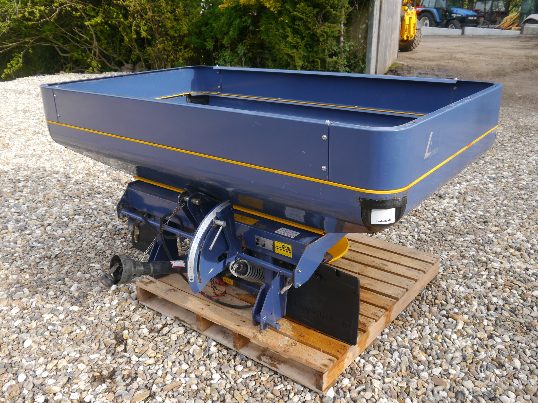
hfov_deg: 60.0
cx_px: 270
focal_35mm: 30
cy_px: 188
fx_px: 466
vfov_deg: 46.8
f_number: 5
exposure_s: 1/200
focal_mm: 14
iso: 160
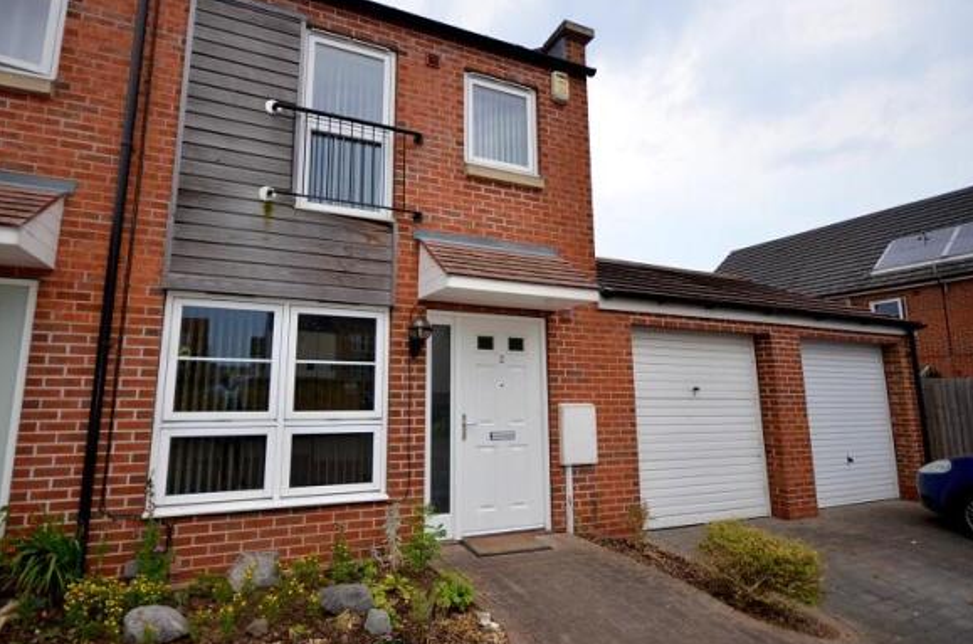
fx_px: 458
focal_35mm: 17
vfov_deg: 70.0
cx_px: 427
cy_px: 298
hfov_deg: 93.0
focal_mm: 10
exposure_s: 1/250
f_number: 4
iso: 180
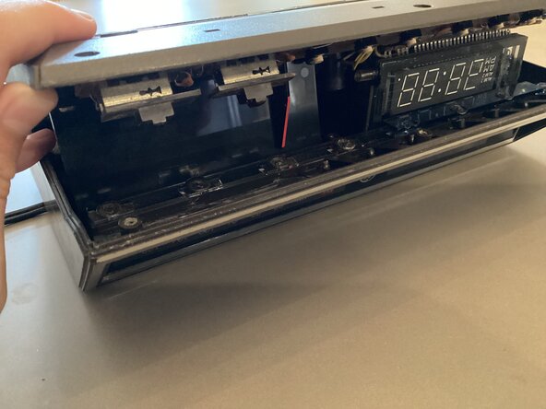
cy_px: 204
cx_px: 273
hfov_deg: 58.4
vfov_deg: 45.4
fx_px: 489
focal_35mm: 31
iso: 800
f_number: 2.4
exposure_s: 1/15
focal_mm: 3.3
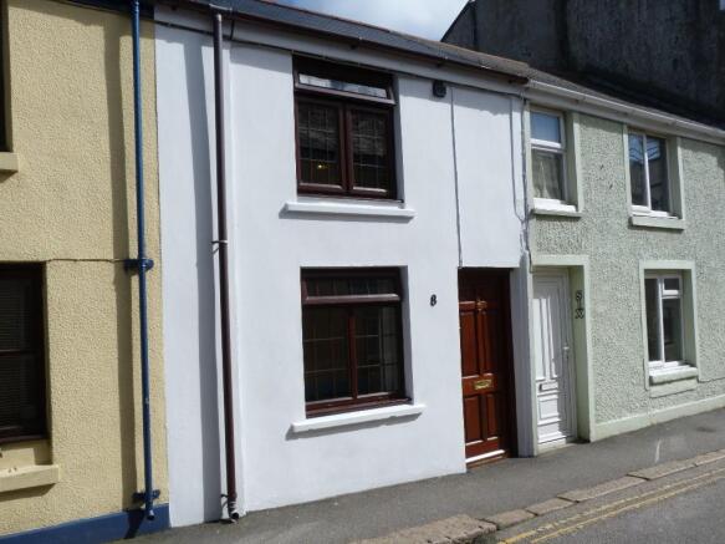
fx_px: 670
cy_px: 272
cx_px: 362
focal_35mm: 32
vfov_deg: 44.1
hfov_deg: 56.8
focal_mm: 5.7
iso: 80
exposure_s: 1/500
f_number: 5.6
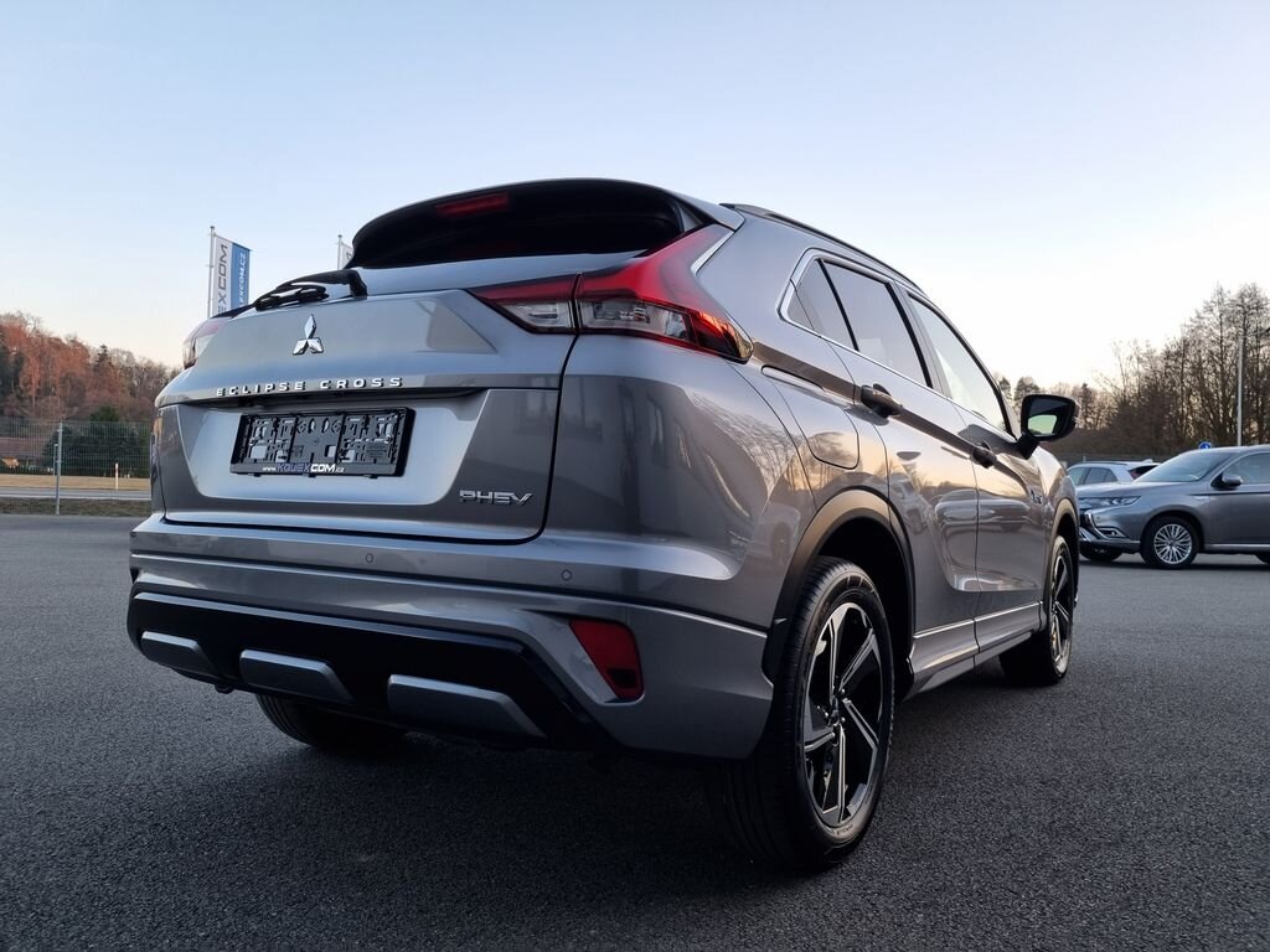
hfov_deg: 67.3
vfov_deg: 53.1
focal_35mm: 26
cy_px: 476
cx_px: 635
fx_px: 954
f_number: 1.8
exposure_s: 1/104
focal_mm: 5.4
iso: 50
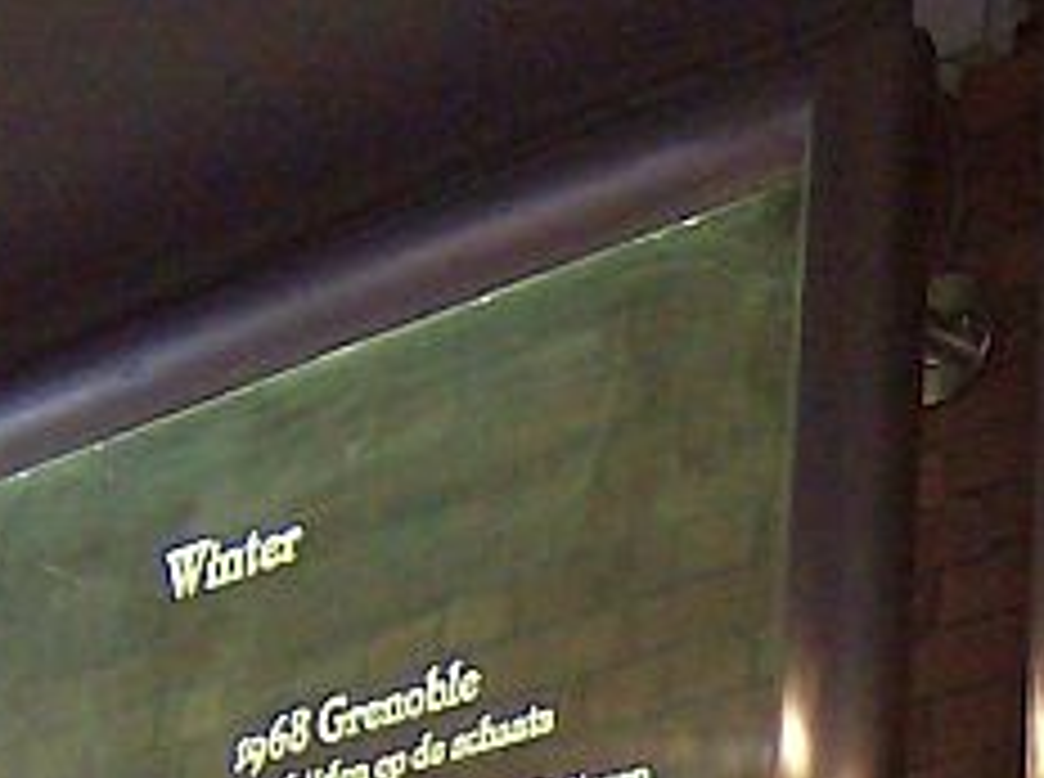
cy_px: 915
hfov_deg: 12.3
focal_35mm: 159
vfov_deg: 9.2
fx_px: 4785
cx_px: 1089
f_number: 2.8
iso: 180
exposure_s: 1/64
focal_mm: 6
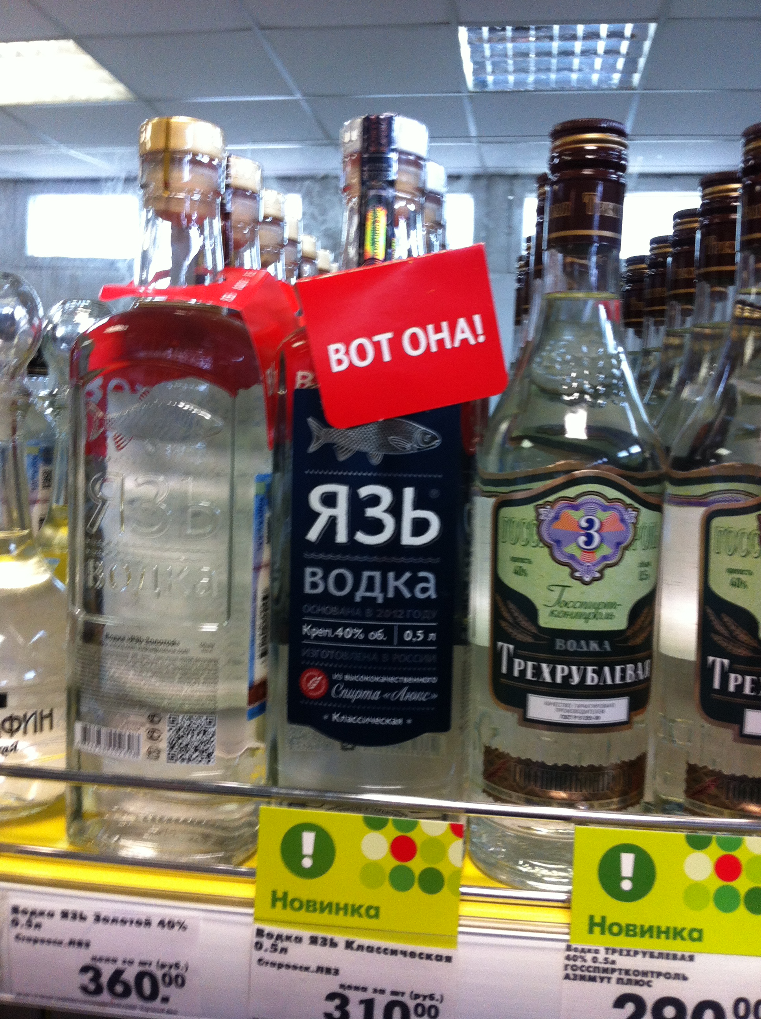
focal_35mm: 35
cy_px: 510
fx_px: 1029
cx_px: 380
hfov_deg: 40.6
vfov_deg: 52.7
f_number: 2.8
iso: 125
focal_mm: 3.85
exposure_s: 1/15
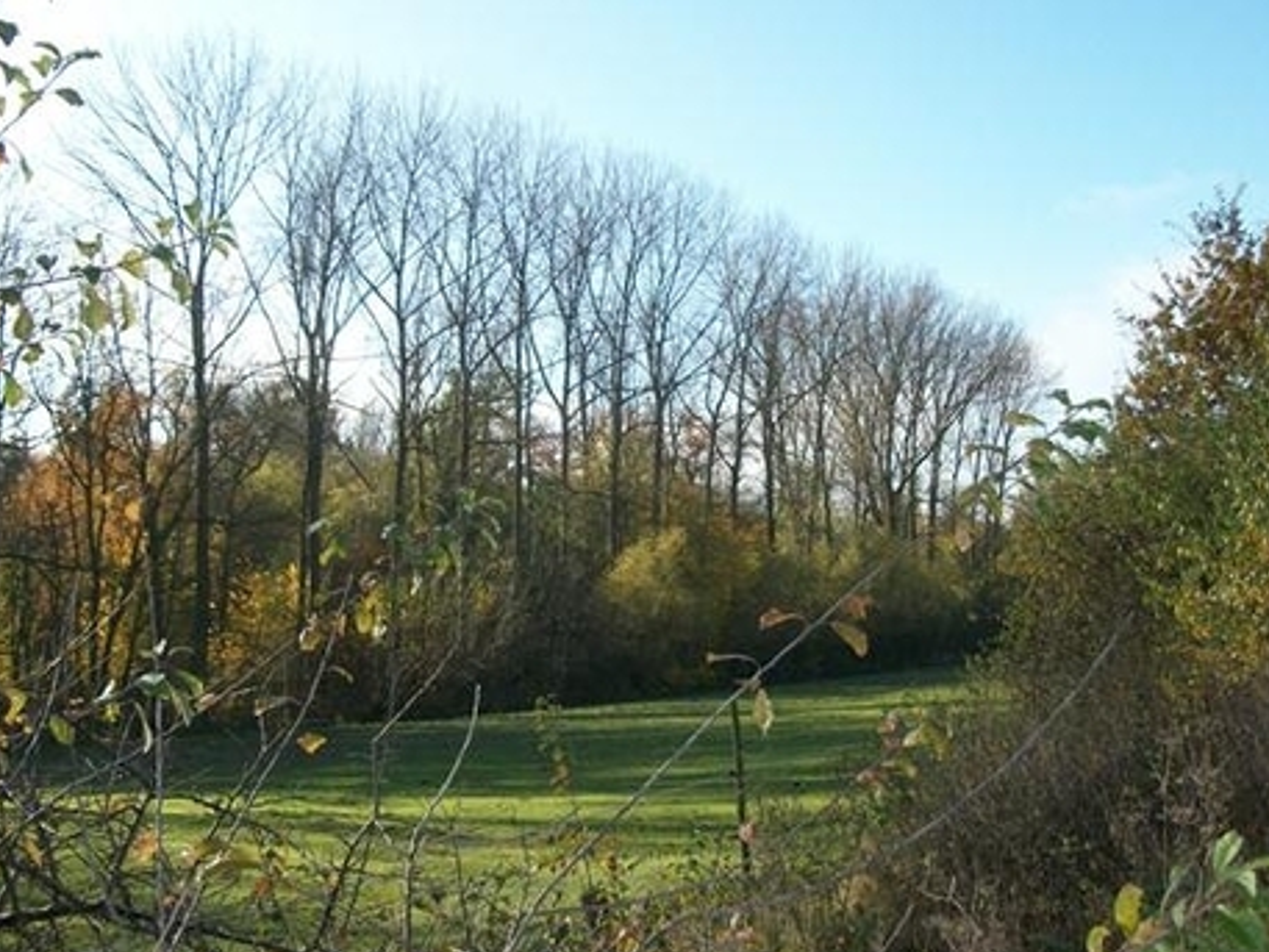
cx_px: 589
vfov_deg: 34.4
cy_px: 491
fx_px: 1540
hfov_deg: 44.8
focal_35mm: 42
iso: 80
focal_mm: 5.7
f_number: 2.9
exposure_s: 1/640
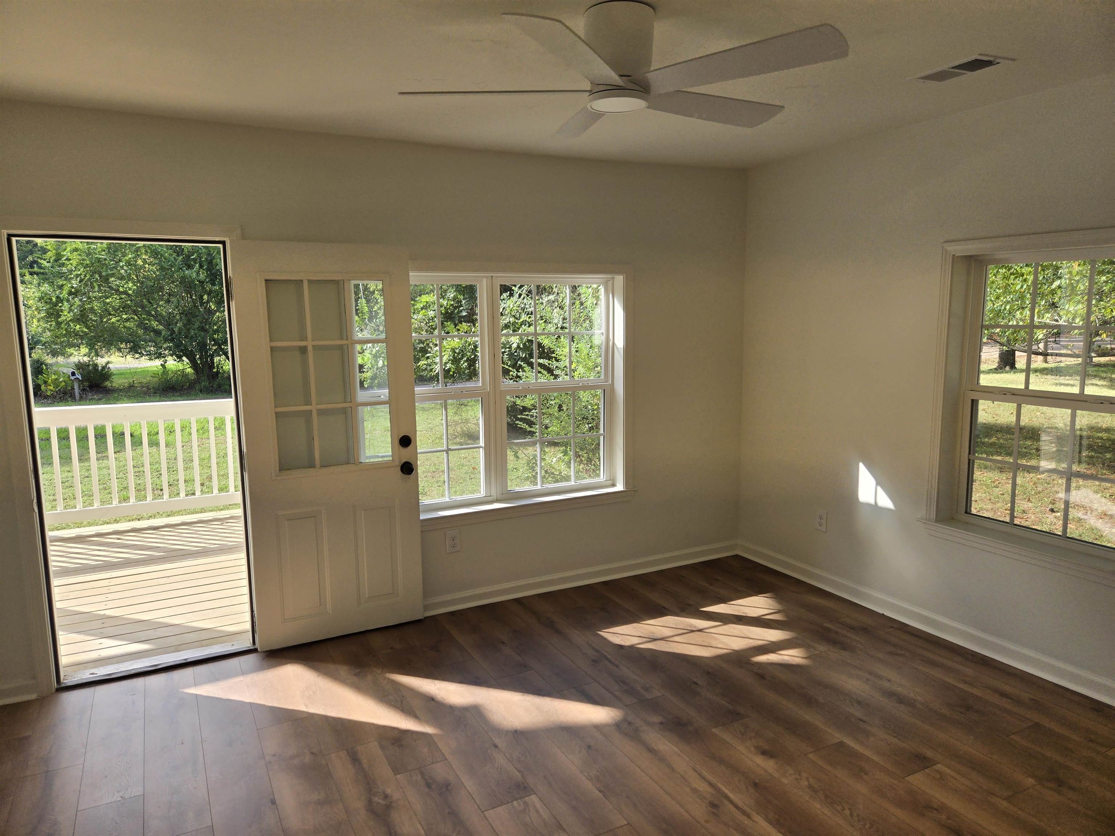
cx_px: 558
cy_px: 418
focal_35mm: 23
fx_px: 741
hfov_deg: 73.9
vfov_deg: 58.9
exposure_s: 1/227
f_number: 1.8
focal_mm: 5.4
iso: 25
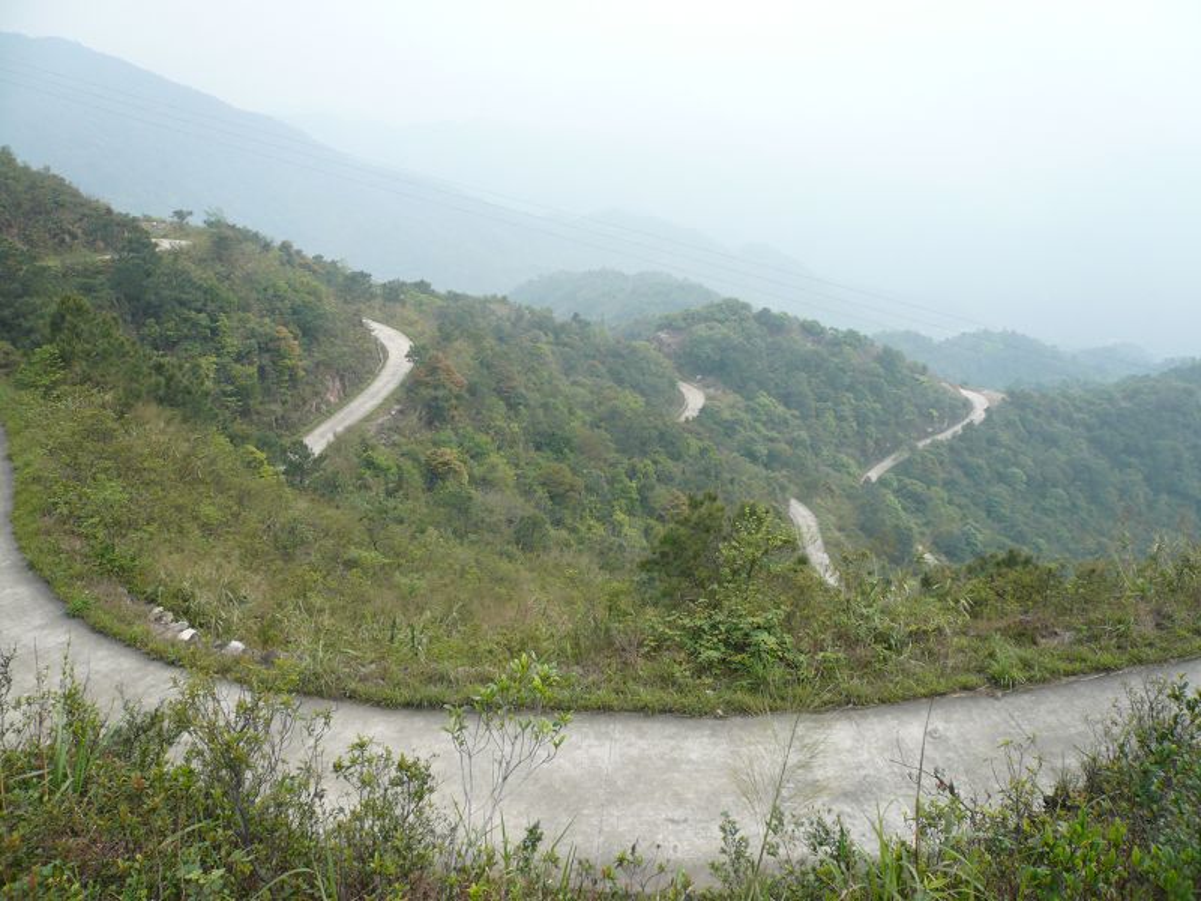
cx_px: 600
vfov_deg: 49.7
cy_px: 450
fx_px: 971
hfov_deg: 63.4
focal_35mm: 28
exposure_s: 1/640
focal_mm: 4.6
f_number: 2.8
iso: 100
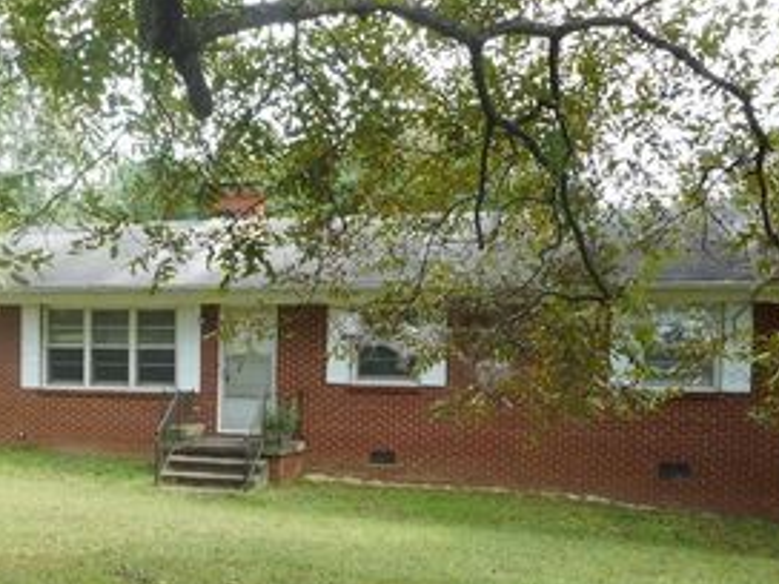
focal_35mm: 46
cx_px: 203
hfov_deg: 40.2
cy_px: 419
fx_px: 1035
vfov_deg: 31.1
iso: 80
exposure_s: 1/60
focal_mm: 4.5
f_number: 3.7
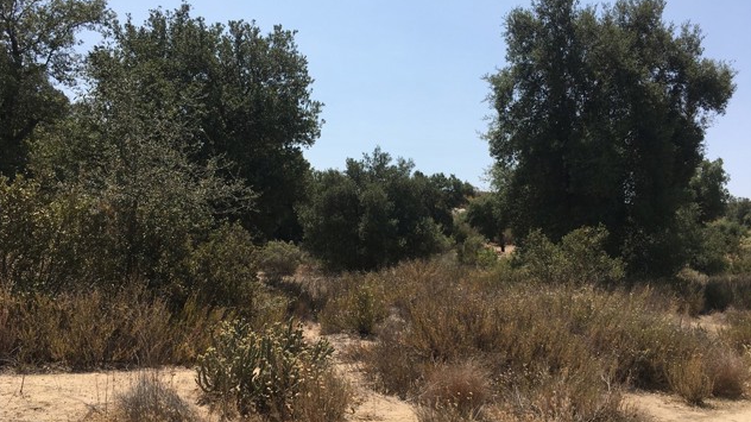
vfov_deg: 36.6
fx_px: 637
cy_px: 234
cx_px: 378
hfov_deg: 61.0
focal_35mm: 32
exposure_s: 1/1570
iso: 25
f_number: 2.2
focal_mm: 4.15
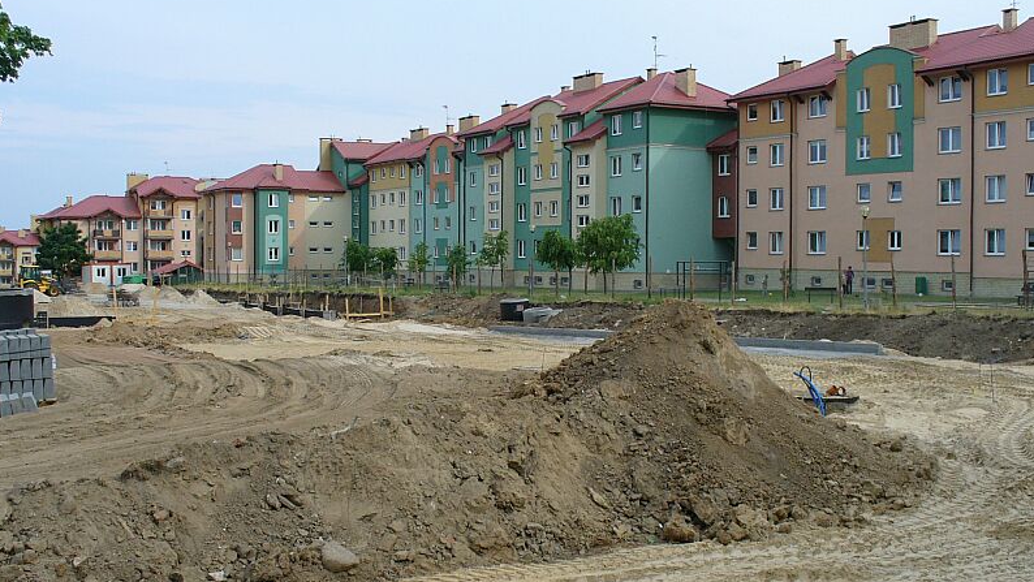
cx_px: 518
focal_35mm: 45
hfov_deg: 45.5
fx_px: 1234
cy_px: 329
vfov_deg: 26.5
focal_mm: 6.1
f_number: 5.6
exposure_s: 1/200
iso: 80
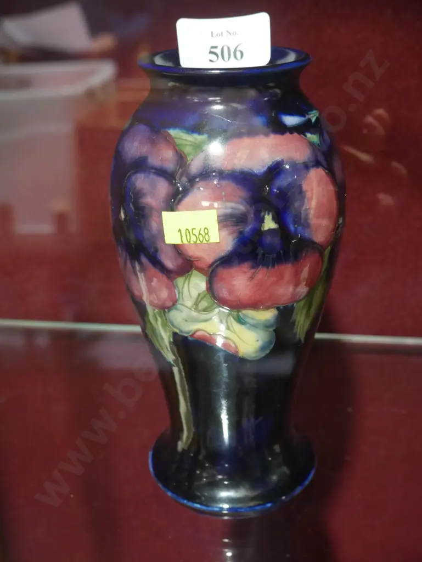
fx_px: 747
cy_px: 281
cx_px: 211
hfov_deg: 31.5
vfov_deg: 41.2
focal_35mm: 46
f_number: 5.1
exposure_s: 1/60
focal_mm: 23
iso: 2500
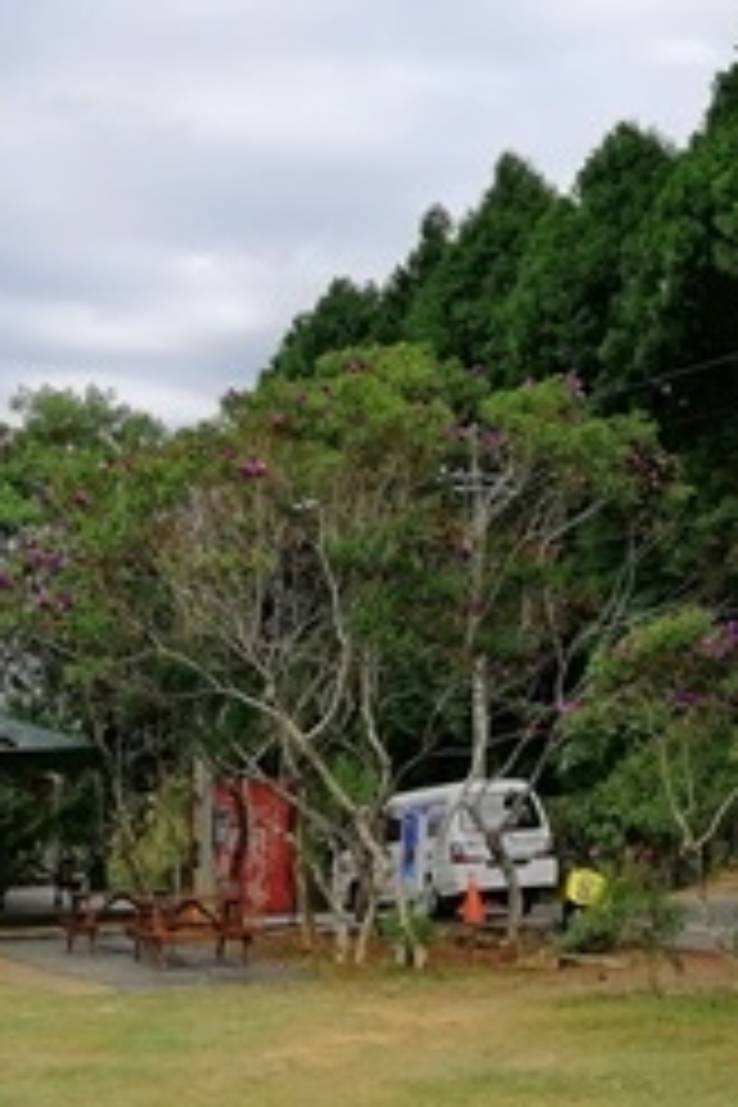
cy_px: 544
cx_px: 279
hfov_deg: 20.6
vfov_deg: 30.5
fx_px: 2029
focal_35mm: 66
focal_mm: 3.81
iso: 50
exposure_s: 1/787
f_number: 2.2
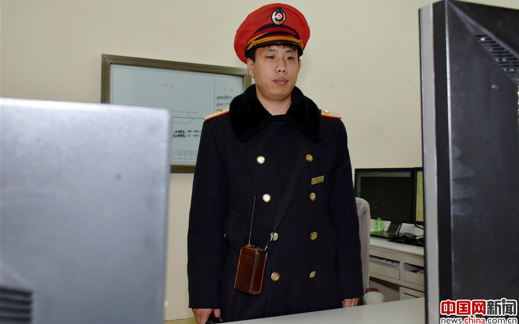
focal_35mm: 34
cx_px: 262
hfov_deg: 56.7
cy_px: 158
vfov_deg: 37.3
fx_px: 481
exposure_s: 1/60
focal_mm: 22
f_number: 5.6
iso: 400
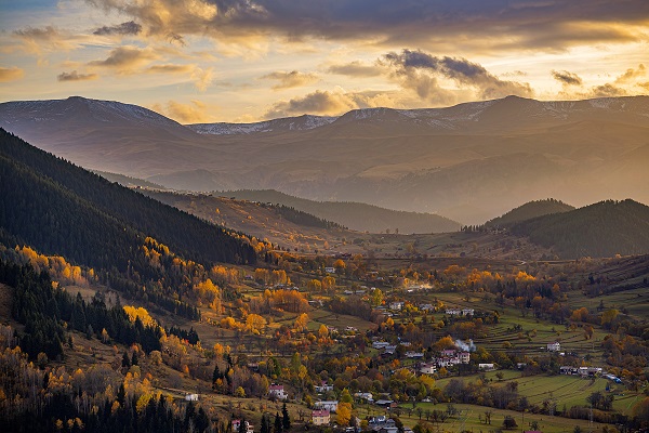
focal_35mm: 116
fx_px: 2091
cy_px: 216
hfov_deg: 17.6
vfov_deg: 11.8
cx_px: 324
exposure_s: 1/160
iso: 64
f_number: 4.5
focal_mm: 116
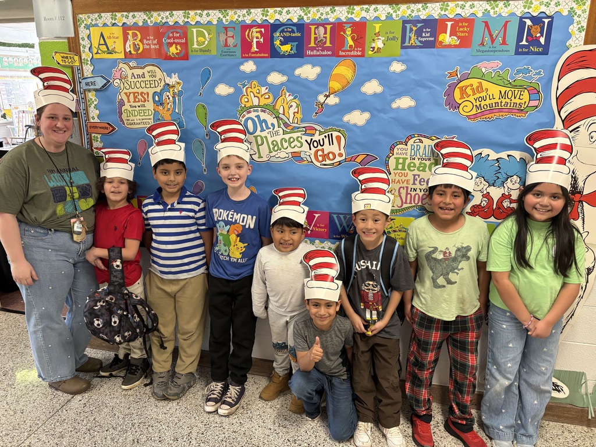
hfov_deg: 67.3
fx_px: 448
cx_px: 298
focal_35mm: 26
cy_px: 224
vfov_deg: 53.1
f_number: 1.6
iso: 200
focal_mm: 5.96
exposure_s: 1/60
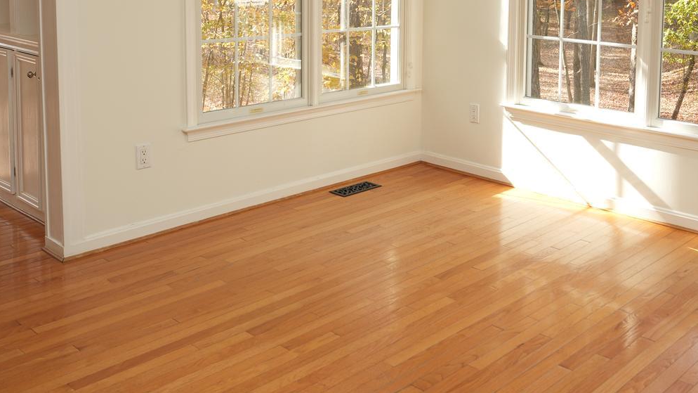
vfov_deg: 27.2
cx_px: 480
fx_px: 779
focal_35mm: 42
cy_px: 30
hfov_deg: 47.3
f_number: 4
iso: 100
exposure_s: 1/100
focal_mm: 19.5
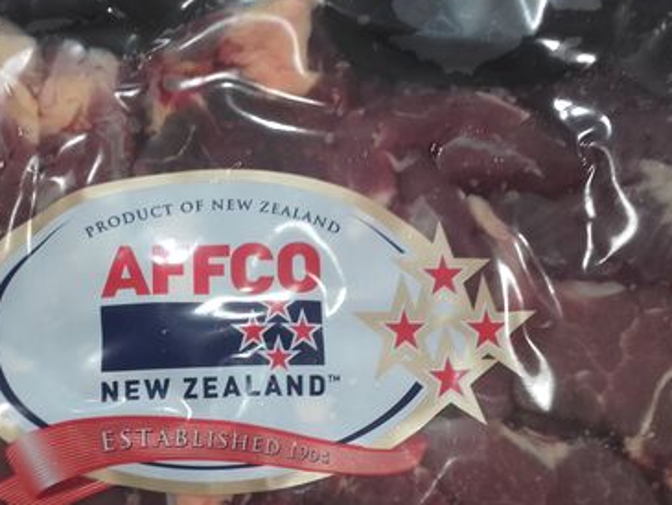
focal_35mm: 51
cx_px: 276
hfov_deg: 37.4
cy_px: 304
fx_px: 990
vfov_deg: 28.5
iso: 80
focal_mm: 3.31
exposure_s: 1/33
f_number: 2.2
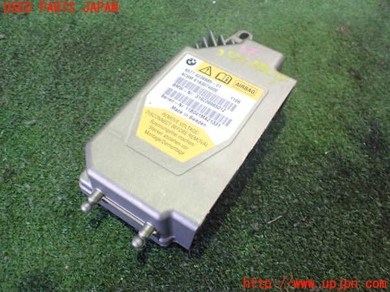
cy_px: 146
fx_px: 338
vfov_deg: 46.8
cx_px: 195
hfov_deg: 60.0
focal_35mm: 30
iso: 800
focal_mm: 5.4
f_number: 2.3
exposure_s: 1/50
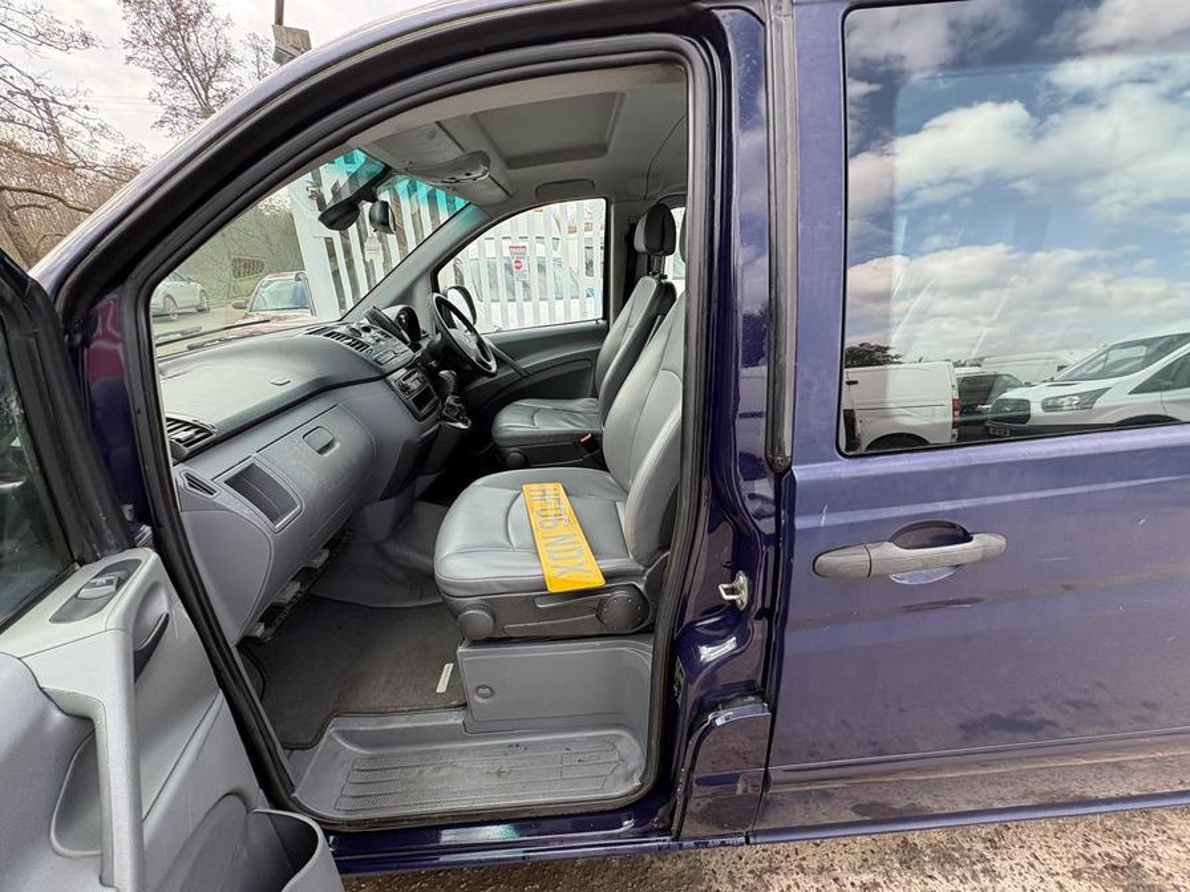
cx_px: 595
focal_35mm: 14
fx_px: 481
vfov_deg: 85.7
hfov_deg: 102.1
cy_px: 446
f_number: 2.2
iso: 64
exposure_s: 1/139
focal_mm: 2.22
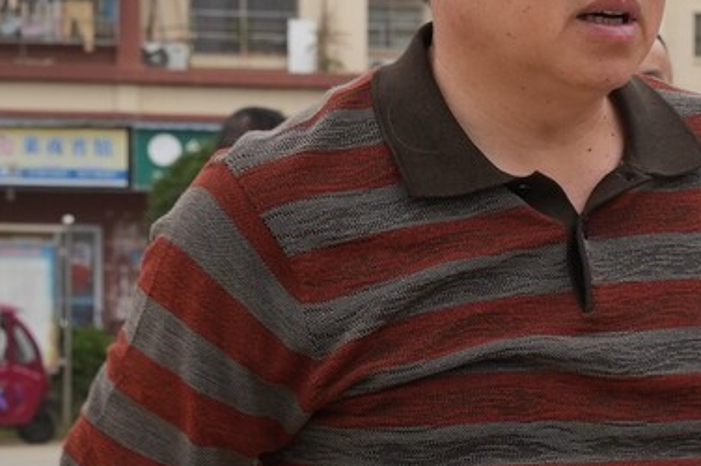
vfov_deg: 7.4
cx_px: 1322
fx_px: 3610
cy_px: 434
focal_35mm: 186
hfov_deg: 10.4
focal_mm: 36.3
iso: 200
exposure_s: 1/100
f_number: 7.1
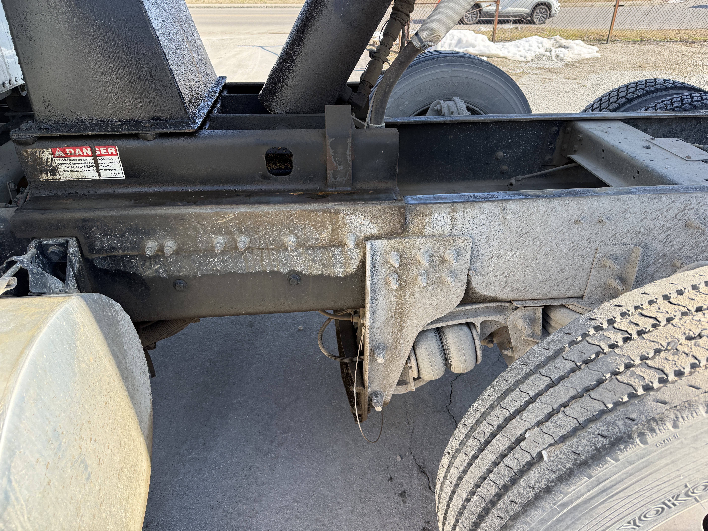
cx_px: 354
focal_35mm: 24
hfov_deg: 71.6
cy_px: 266
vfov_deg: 56.8
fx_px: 491
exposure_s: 1/1032
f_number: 1.78
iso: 100
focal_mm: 6.76
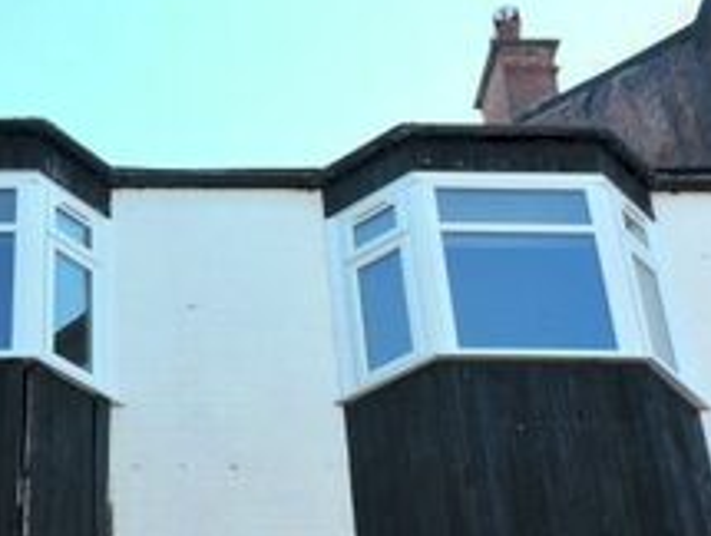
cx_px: 86
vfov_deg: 18.7
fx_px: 1605
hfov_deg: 24.3
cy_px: 458
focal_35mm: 78
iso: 100
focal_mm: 4.3
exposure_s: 1/320
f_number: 3
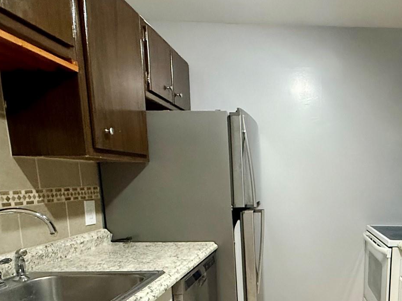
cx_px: 322
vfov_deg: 43.5
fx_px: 360
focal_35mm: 31
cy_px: 238
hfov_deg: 54.3
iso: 800
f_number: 2.2
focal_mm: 2.22
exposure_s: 1/60
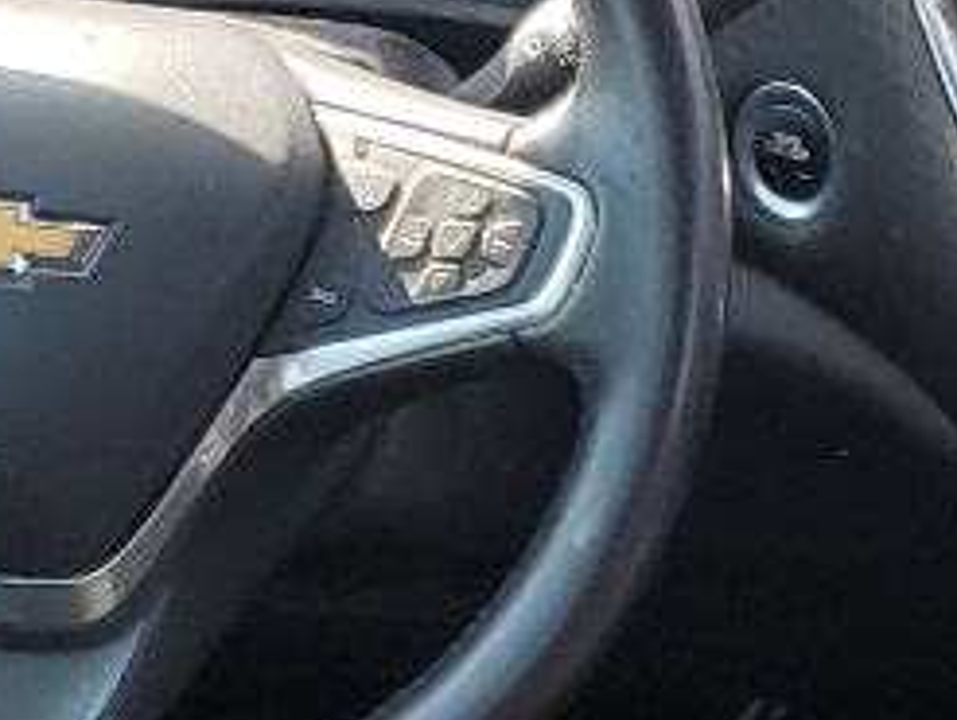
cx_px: 1502
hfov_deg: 11.2
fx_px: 4677
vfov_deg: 8.3
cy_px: 1561
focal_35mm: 169
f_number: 1.5
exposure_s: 1/312
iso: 50
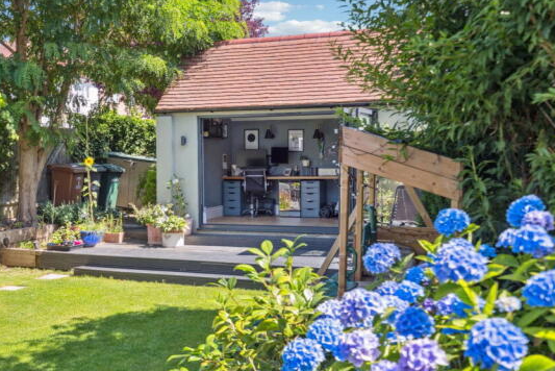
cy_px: 174
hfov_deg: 45.2
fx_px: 663
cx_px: 221
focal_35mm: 43
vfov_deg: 31.2
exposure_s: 1/320
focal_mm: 35
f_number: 5
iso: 320
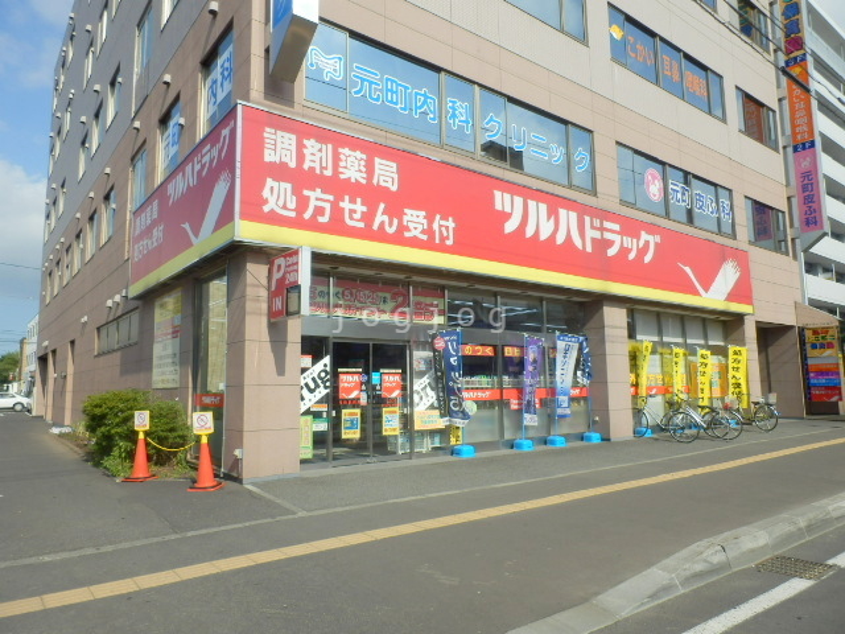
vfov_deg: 56.8
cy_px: 317
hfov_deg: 71.6
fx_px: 586
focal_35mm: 24
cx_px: 422
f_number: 7.9
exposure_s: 1/200
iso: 80
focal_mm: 4.2
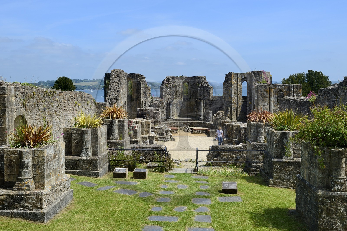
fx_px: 347
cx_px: 174
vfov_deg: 36.9
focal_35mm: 36
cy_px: 116
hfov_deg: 53.1
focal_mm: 36
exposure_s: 1/200
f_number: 13
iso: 200
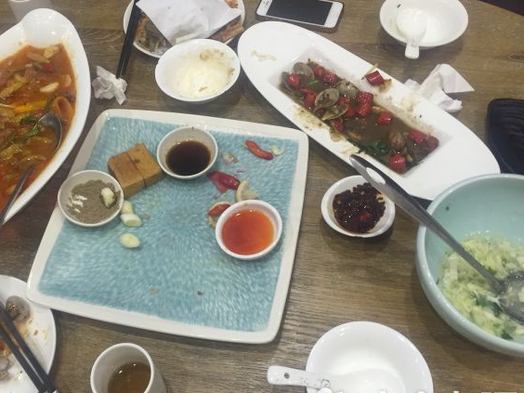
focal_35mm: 36
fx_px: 545
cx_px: 216
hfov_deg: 51.1
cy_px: 214
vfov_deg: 39.6
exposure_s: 1/33
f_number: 2.2
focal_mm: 4.15
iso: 80
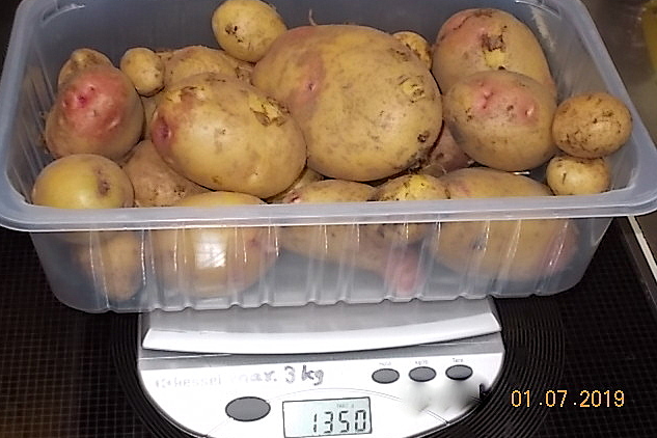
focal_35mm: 61
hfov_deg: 32.9
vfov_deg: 22.3
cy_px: 209
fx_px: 1113
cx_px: 326
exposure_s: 1/30
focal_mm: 10.3
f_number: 4.9
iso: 200
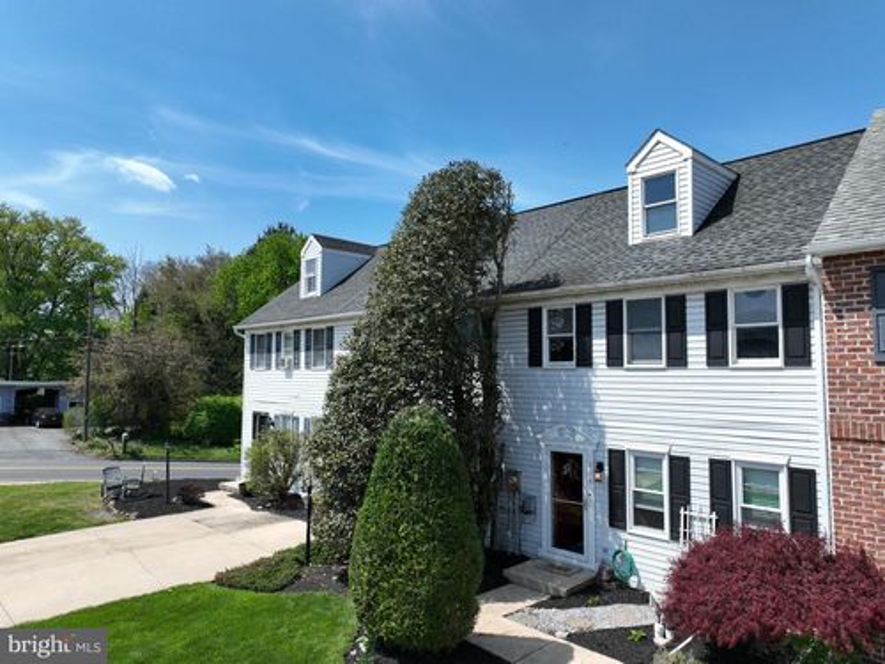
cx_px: 442
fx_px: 614
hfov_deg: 71.6
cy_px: 332
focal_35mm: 24
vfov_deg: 56.8
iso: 100
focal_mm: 12.29
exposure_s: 1/500
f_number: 2.8
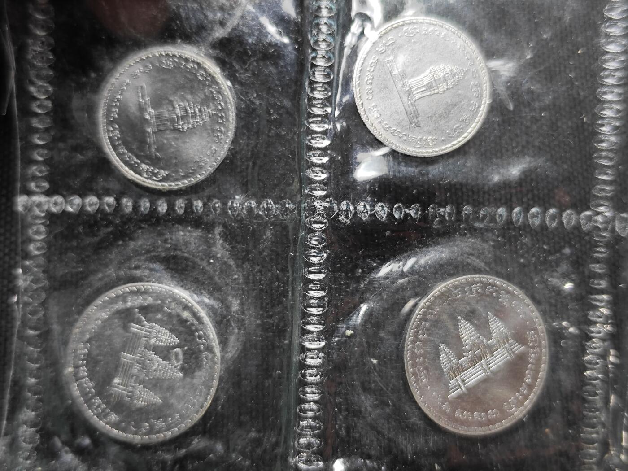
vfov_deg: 29.7
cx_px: 314
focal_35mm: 49
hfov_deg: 38.9
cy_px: 236
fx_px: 889
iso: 125
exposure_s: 1/100
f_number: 1.6
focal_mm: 5.84
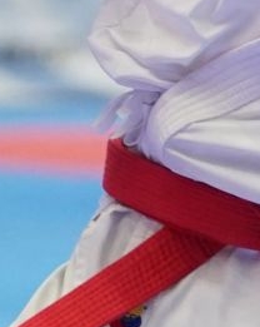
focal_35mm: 1089
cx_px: 505
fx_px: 10499
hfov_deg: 1.4
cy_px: -312
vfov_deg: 1.8
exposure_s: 1/1000
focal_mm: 112
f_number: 2.8
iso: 2500
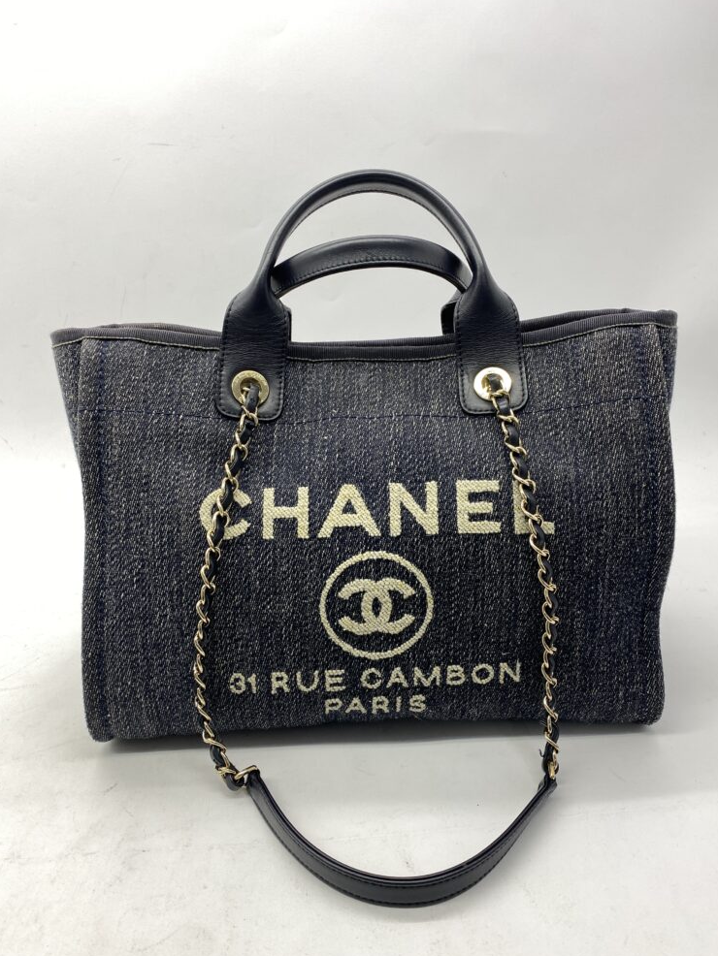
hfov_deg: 51.4
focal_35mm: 27
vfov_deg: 65.3
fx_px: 746
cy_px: 488
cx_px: 368
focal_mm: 4.25
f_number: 1.8
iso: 50
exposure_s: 1/100
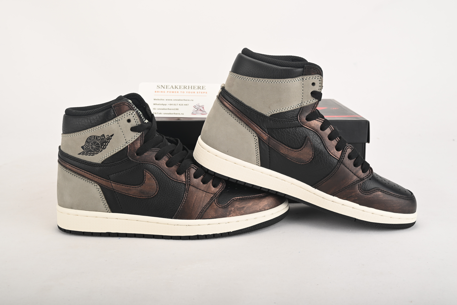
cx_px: 228
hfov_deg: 46.4
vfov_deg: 31.9
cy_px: 152
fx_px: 533
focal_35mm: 42
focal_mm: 42
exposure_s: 1/200
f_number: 11
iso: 100
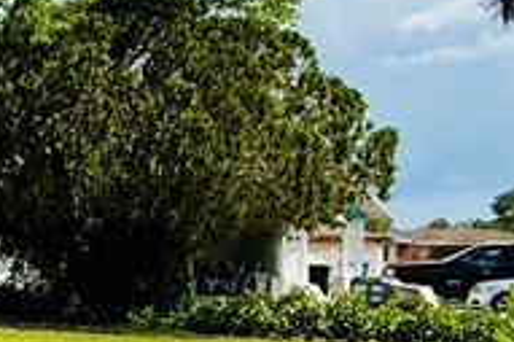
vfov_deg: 17.2
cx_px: -536
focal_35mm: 78
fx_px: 1113
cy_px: 304
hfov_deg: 17.6
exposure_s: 1/3663
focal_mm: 2.22
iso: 50
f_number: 2.2
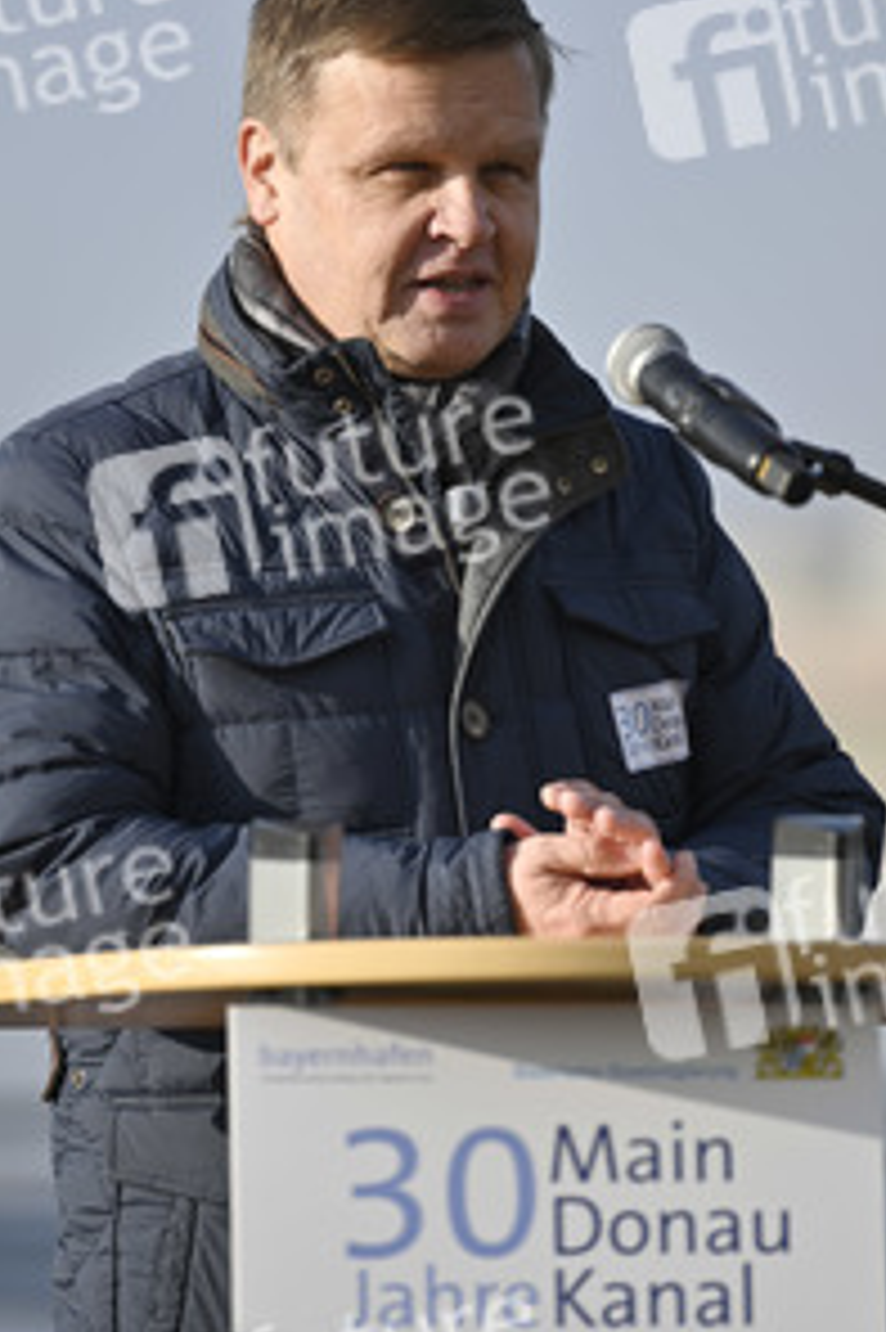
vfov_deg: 7.6
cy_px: 729
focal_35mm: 270
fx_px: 9978
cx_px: 450
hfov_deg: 5.1
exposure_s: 1/1250
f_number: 2.8
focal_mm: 200
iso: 64
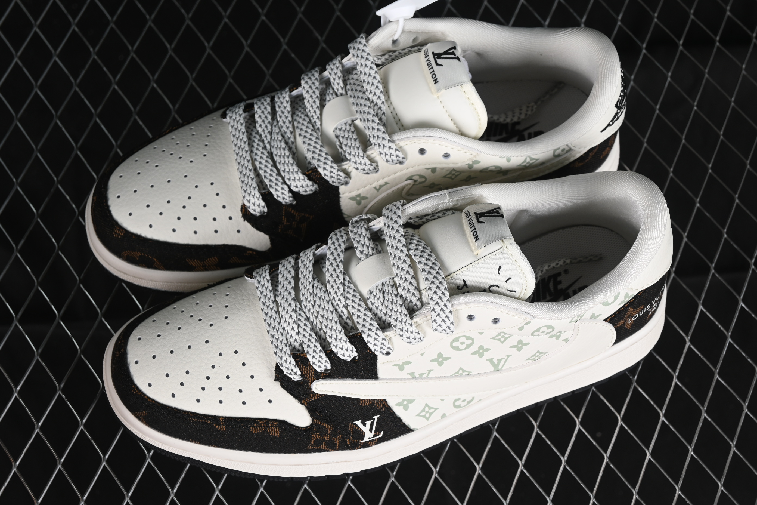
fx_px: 1577
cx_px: 378
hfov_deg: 27.0
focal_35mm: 75
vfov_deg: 18.2
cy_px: 252
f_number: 7.1
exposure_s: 1/80
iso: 160
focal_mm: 50
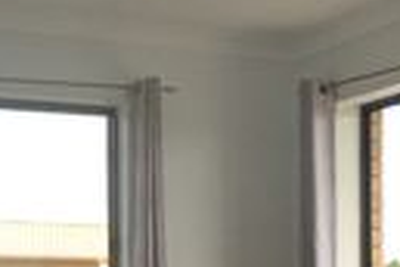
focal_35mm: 98
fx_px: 1089
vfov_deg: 13.5
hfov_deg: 20.8
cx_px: 202
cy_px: 337
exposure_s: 1/60
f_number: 7.1
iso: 200
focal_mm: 10
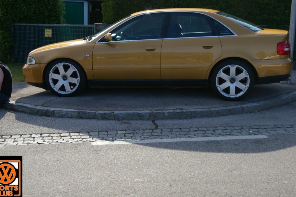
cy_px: 102
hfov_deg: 33.4
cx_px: 144
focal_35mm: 60
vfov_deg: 22.6
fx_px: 493
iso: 200
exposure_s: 1/180
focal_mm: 38
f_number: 8
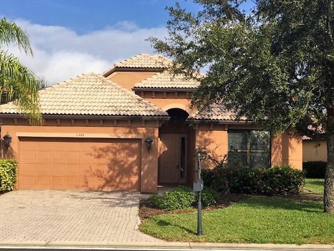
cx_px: 165
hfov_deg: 42.9
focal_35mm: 44
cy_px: 146
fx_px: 425
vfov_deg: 32.8
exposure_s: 1/2326
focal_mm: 4.15
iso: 32
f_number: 2.2
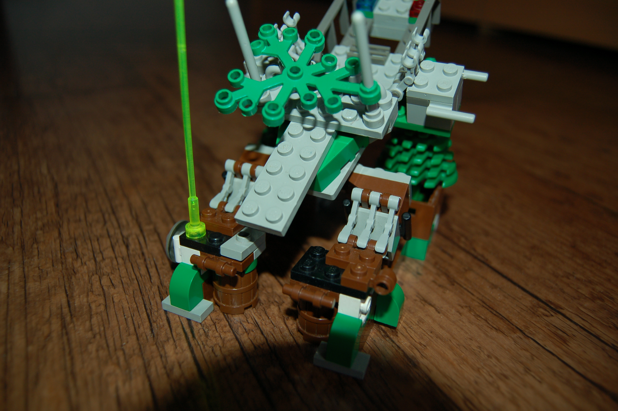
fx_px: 489
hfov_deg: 64.6
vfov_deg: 45.6
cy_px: 206
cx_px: 309
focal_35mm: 28
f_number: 3.5
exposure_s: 1/60
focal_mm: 19
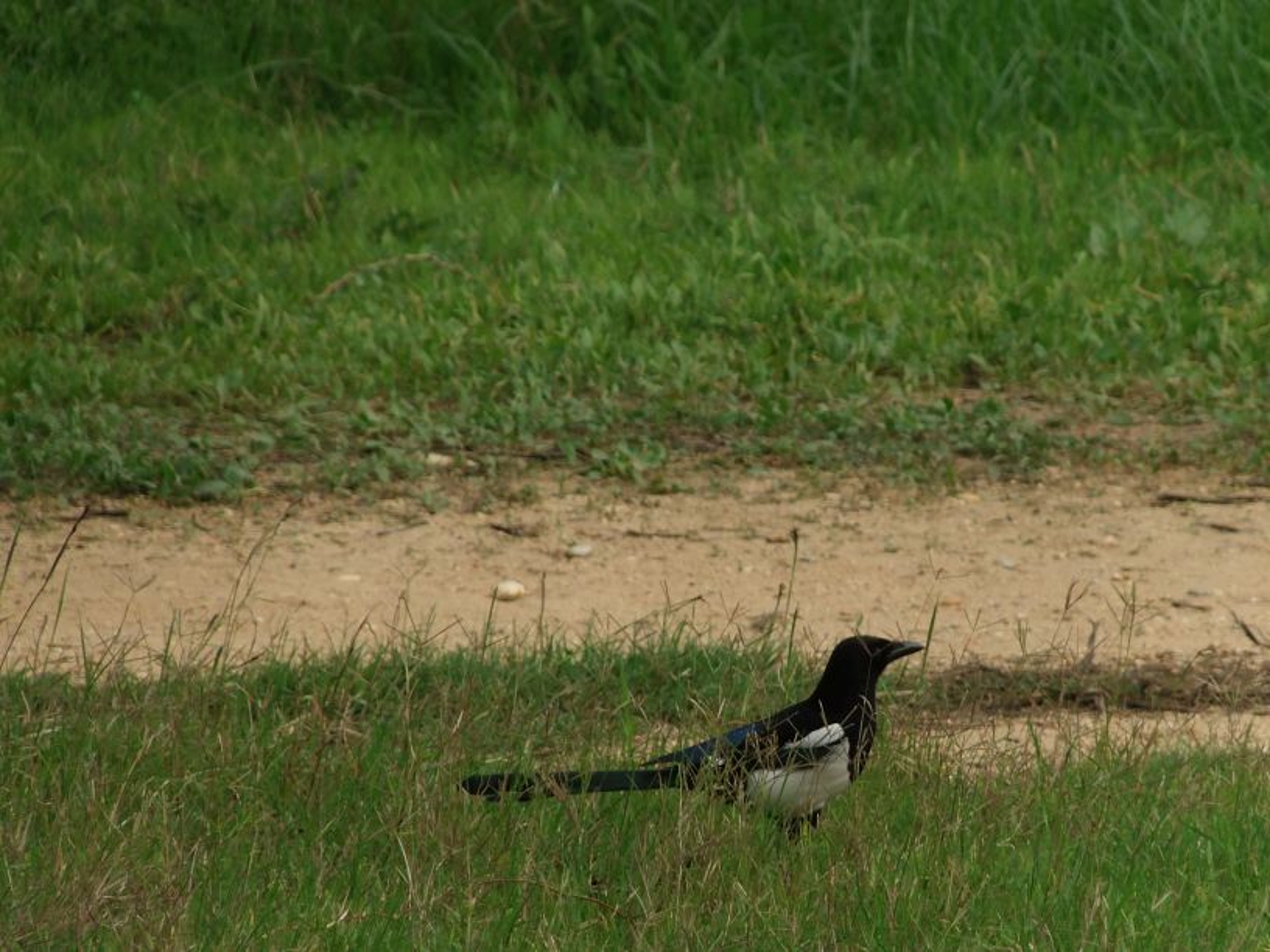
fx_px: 24801
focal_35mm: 676
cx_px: 635
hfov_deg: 2.9
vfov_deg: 2.2
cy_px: 476
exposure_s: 1/600
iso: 100
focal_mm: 121.2
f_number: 5.6
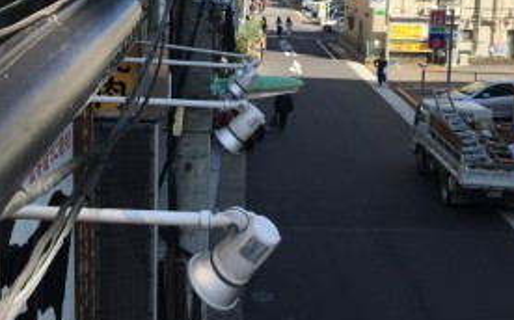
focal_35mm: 48
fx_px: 672
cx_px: 250
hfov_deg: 41.9
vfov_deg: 26.2
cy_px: 53
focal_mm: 4.15
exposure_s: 1/1148
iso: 25
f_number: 2.2
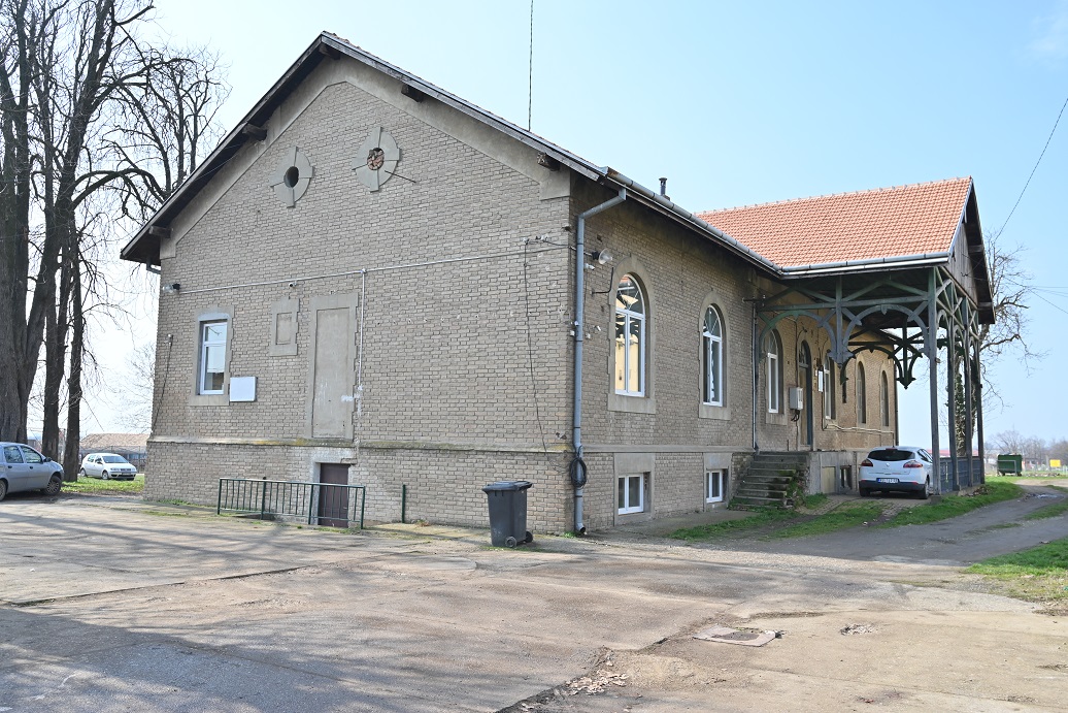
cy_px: 356
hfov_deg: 61.1
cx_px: 534
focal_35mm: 30
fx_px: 905
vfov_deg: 43.0
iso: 100
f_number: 6.3
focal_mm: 30.5
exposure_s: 1/250
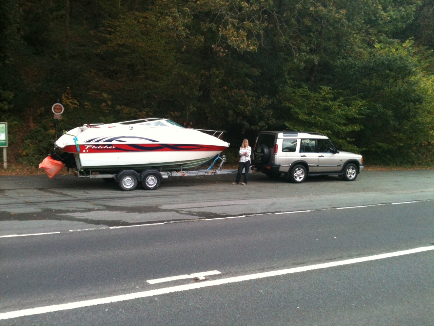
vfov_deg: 40.7
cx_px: 217
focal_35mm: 35
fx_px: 439
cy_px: 163
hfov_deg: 52.6
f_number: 2.8
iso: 100
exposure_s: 1/120
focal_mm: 3.85
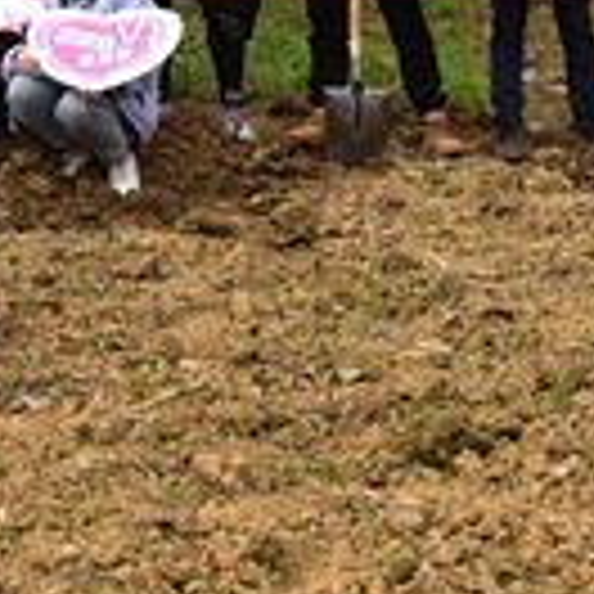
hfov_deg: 11.7
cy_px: -236
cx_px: -274
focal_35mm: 144
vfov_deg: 11.7
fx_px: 2796
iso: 1600
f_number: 4.5
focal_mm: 32
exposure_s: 1/8000
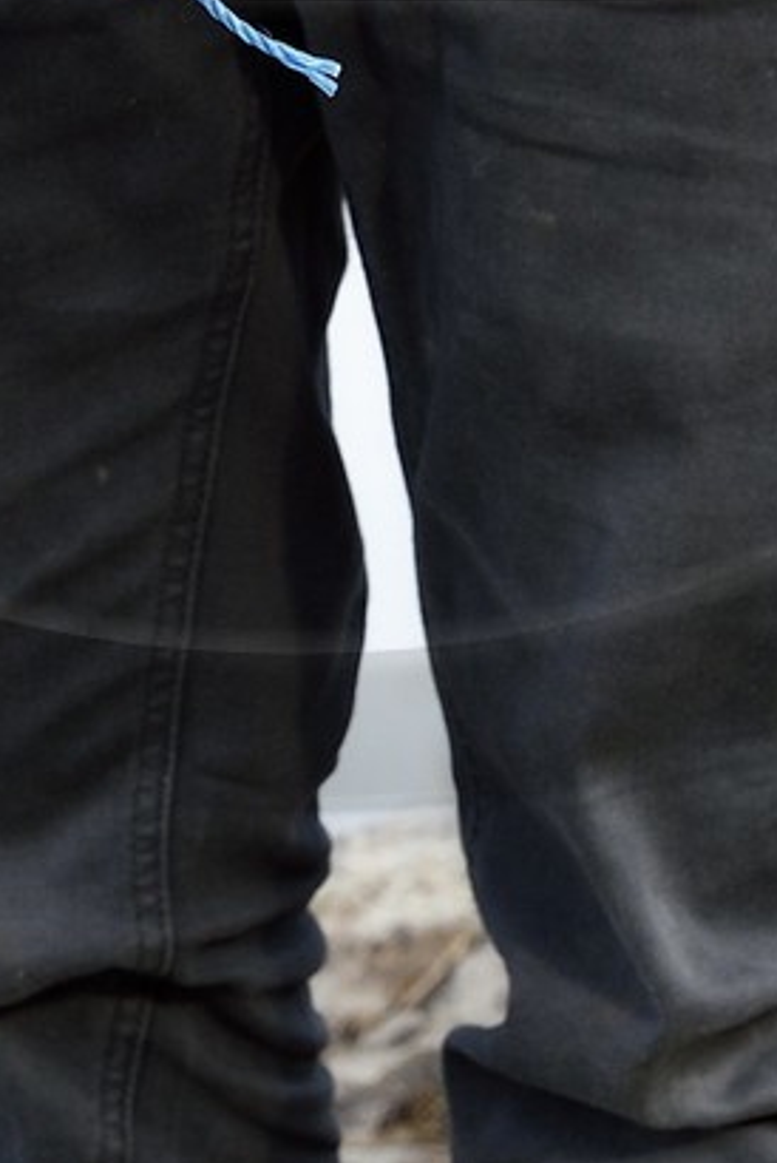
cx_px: 295
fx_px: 32156
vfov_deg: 2.1
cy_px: -518
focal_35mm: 995
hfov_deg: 1.4
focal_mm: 170
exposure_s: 1/320
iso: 200
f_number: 7.1
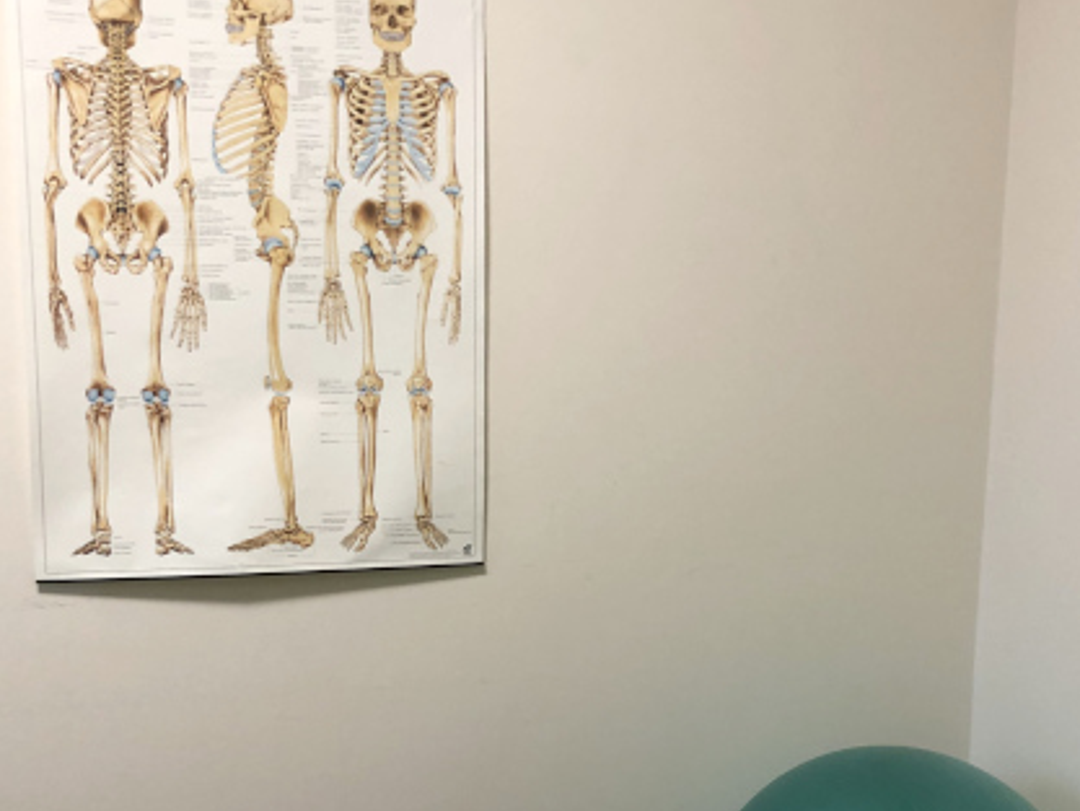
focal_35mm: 42
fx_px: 1311
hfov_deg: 44.5
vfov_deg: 34.3
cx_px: 664
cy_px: 481
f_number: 1.8
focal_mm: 4
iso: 40
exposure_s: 1/17
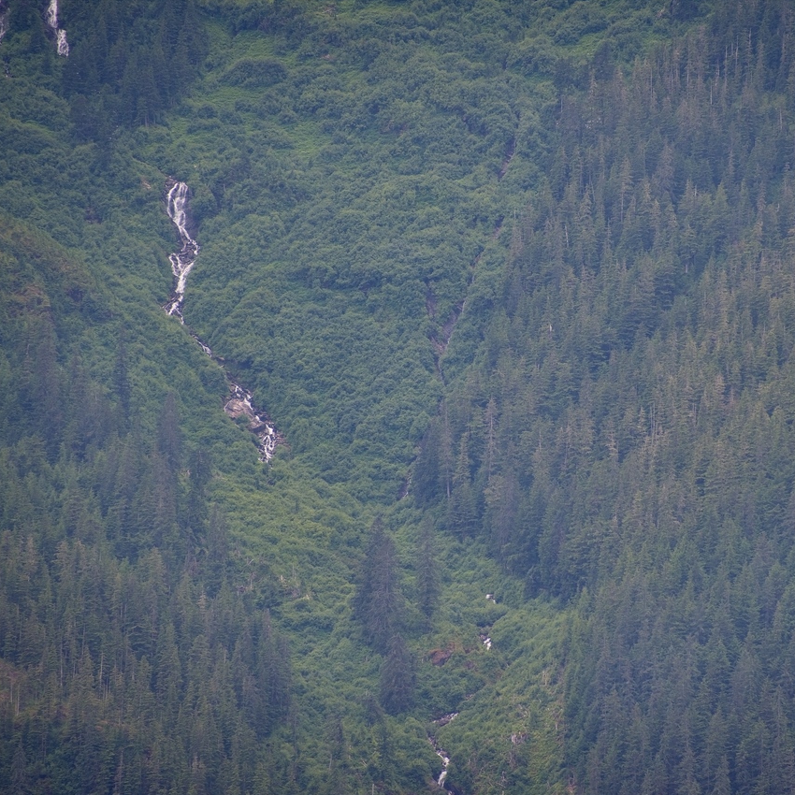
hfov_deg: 4.6
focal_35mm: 384
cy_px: 398
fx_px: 9978
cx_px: 508
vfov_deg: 4.6
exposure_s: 1/640
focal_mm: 300
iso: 640
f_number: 5.6
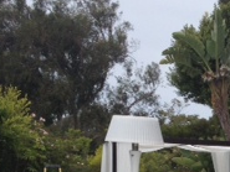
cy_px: 247
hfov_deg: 15.5
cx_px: 300
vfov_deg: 11.8
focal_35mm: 121
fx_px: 804
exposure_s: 1/2404
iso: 50
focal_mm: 4.28
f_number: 2.4
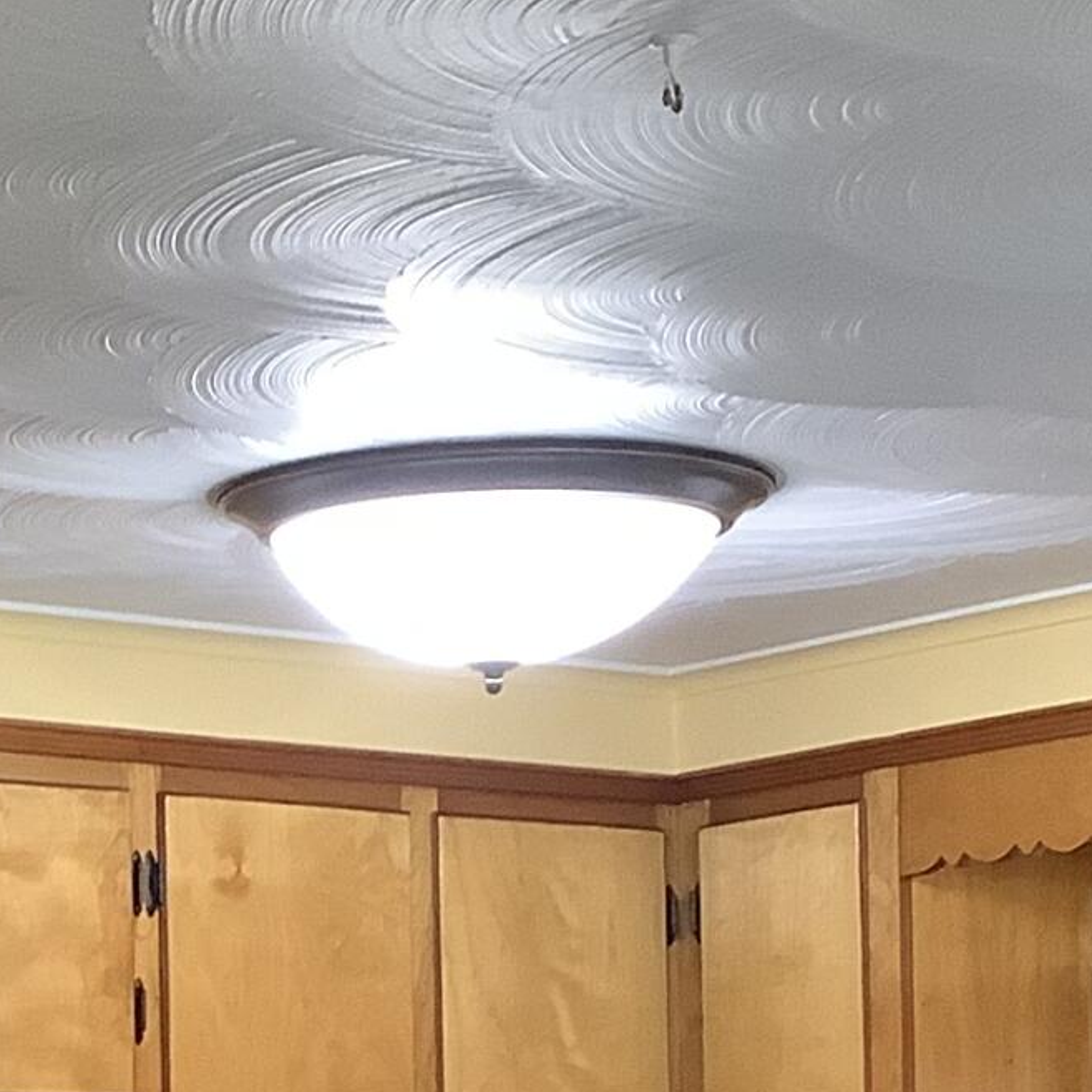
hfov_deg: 13.8
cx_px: 5
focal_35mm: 125
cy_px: 1319
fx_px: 4461
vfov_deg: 13.6
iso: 250
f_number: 2.4
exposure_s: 1/50
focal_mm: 3.3
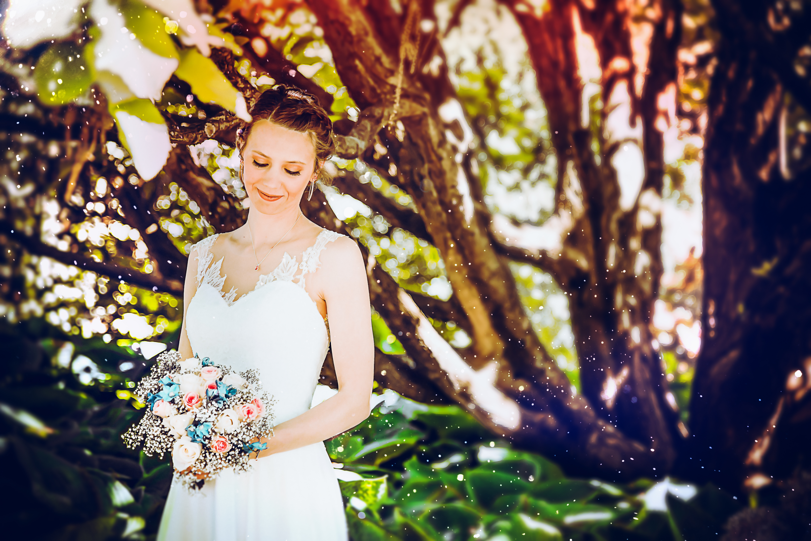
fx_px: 2366
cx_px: 406
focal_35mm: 105
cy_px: 270
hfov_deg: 19.4
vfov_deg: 13.1
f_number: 4
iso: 200
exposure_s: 1/100
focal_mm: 105
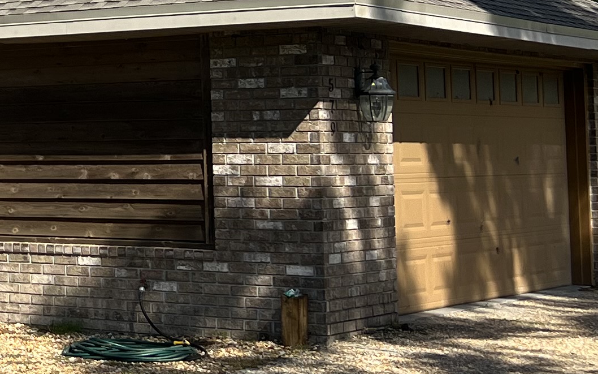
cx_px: -293
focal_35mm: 105
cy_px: 23
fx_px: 1711
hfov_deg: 17.8
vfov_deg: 12.4
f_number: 1.5
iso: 50
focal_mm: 5.7
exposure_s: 1/4274
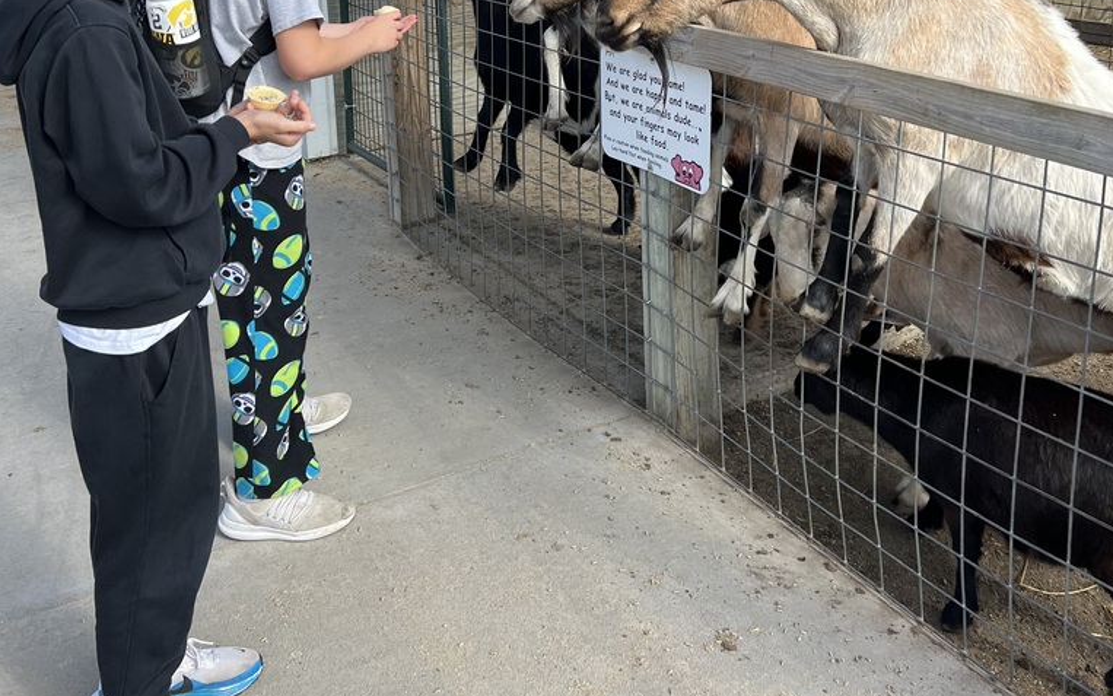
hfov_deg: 52.7
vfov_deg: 32.8
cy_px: 74
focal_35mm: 37
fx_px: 1122
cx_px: 559
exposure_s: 1/1808
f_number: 1.5
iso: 50
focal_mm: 5.7
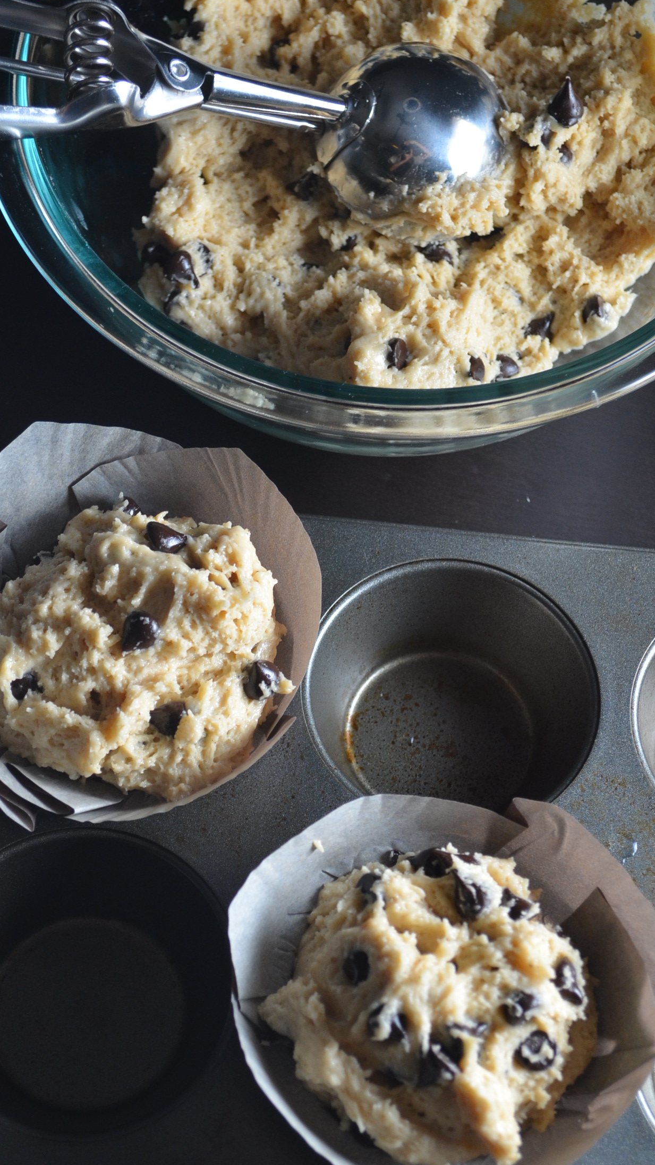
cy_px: 633
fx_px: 2068
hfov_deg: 18.0
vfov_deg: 31.4
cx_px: 289
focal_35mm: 67
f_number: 5.6
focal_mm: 38
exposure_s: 1/60
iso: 560
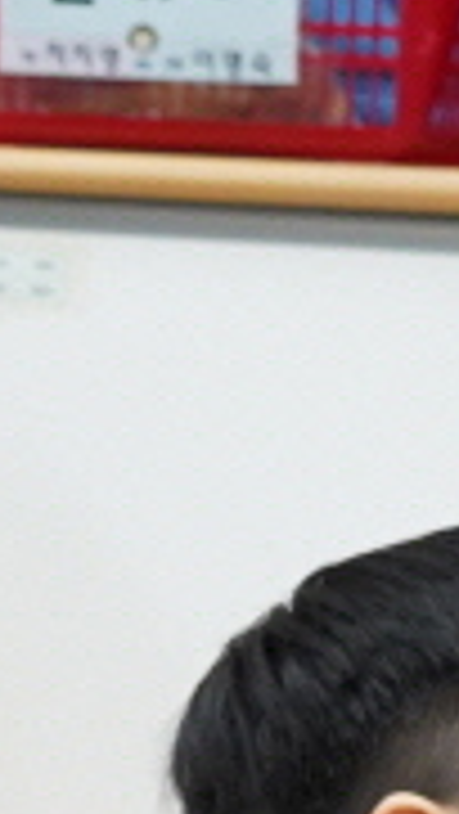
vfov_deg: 8.2
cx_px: -1058
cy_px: 1230
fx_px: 5531
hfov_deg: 4.5
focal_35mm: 256
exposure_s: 1/60
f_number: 5.6
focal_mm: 34
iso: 2500
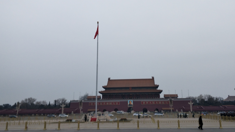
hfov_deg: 56.6
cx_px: 124
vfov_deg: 33.4
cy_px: 42
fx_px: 218
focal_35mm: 35
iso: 46
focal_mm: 4.1
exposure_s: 1/50
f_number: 1.7
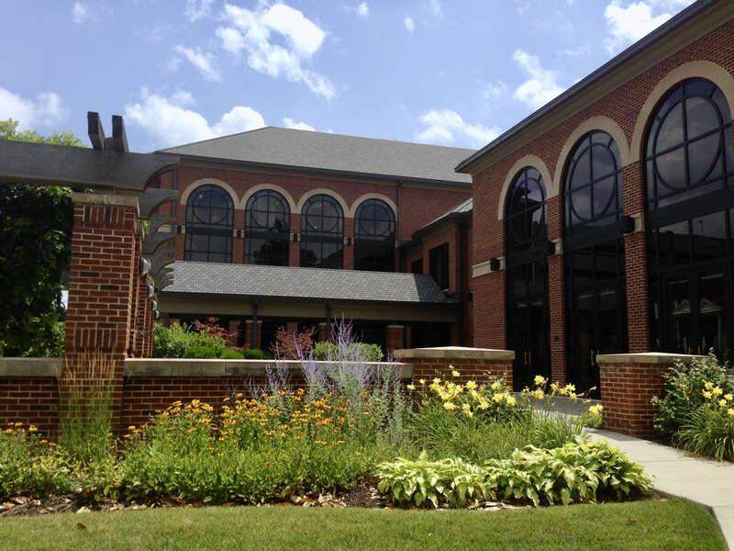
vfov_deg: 42.9
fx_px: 700
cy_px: 276
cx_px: 367
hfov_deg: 55.4
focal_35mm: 33
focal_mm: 4.12
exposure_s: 1/1642
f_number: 2.4
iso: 50
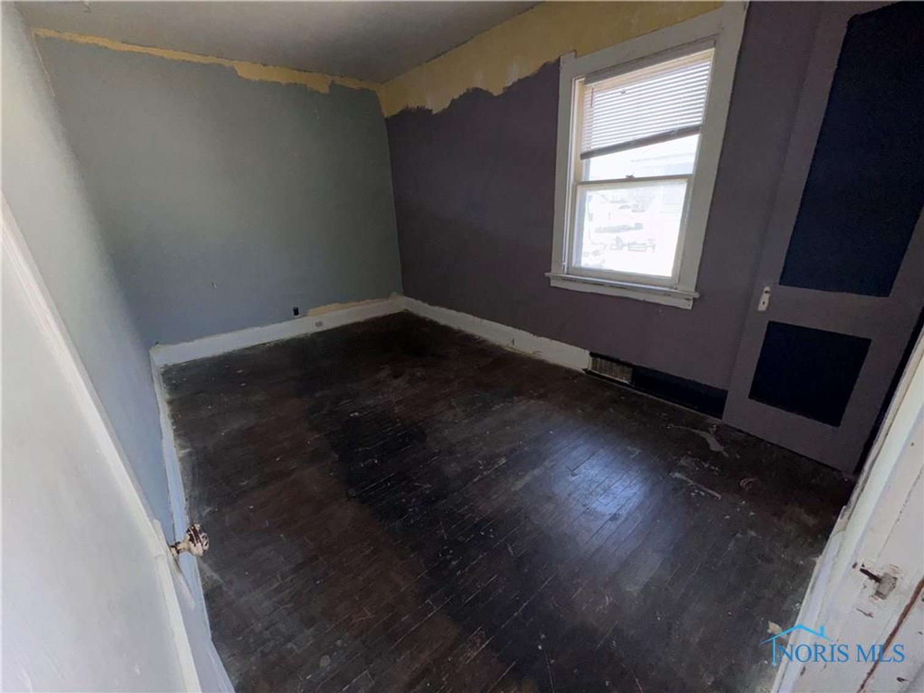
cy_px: 346
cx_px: 462
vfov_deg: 85.7
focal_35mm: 14
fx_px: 374
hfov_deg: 102.1
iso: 80
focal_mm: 2.22
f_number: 2.2
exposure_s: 1/122
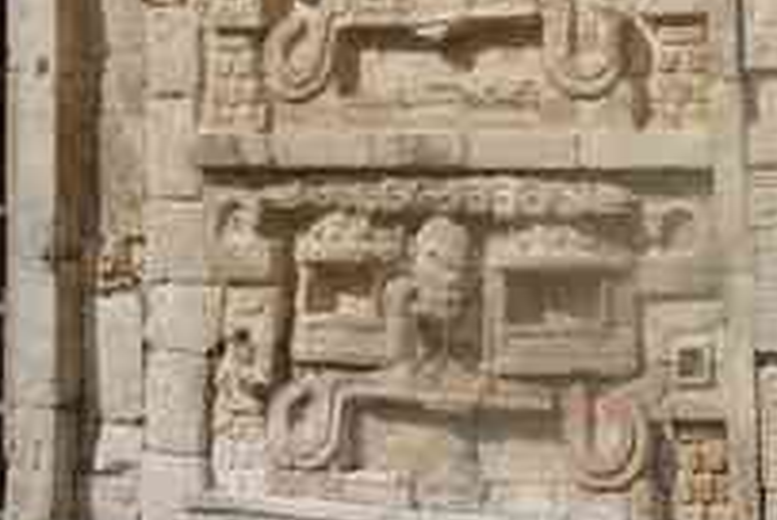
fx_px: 3679
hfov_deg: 12.0
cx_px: 522
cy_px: -245
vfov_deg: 7.9
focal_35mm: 170
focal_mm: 23.1
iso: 200
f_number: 11
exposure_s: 1/125
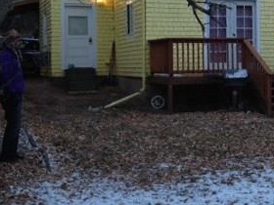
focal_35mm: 80
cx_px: 304
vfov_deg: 18.3
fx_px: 633
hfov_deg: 22.9
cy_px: 50
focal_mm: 4.28
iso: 50
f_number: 2.4
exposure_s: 1/24
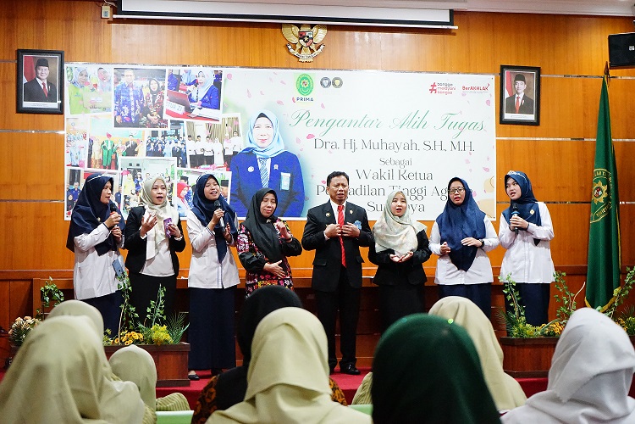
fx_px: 1235
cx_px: 318
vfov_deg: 19.5
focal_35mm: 70
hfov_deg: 28.8
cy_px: 212
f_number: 6.3
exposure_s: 1/80
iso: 10000
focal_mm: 70
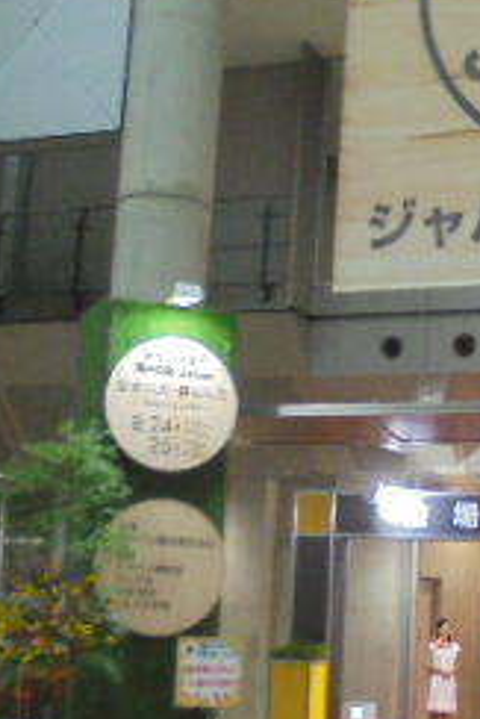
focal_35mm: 71
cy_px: 380
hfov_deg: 18.5
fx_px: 1418
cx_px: 533
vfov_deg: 28.4
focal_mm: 4.6
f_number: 3.5
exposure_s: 1/60
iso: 400
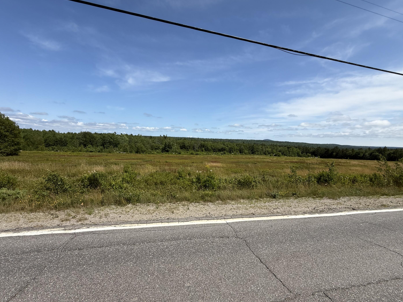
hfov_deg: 98.1
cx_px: 207
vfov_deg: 81.7
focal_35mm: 15
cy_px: 145
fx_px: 175
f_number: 2.2
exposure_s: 1/2320
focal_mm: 2.22
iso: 50
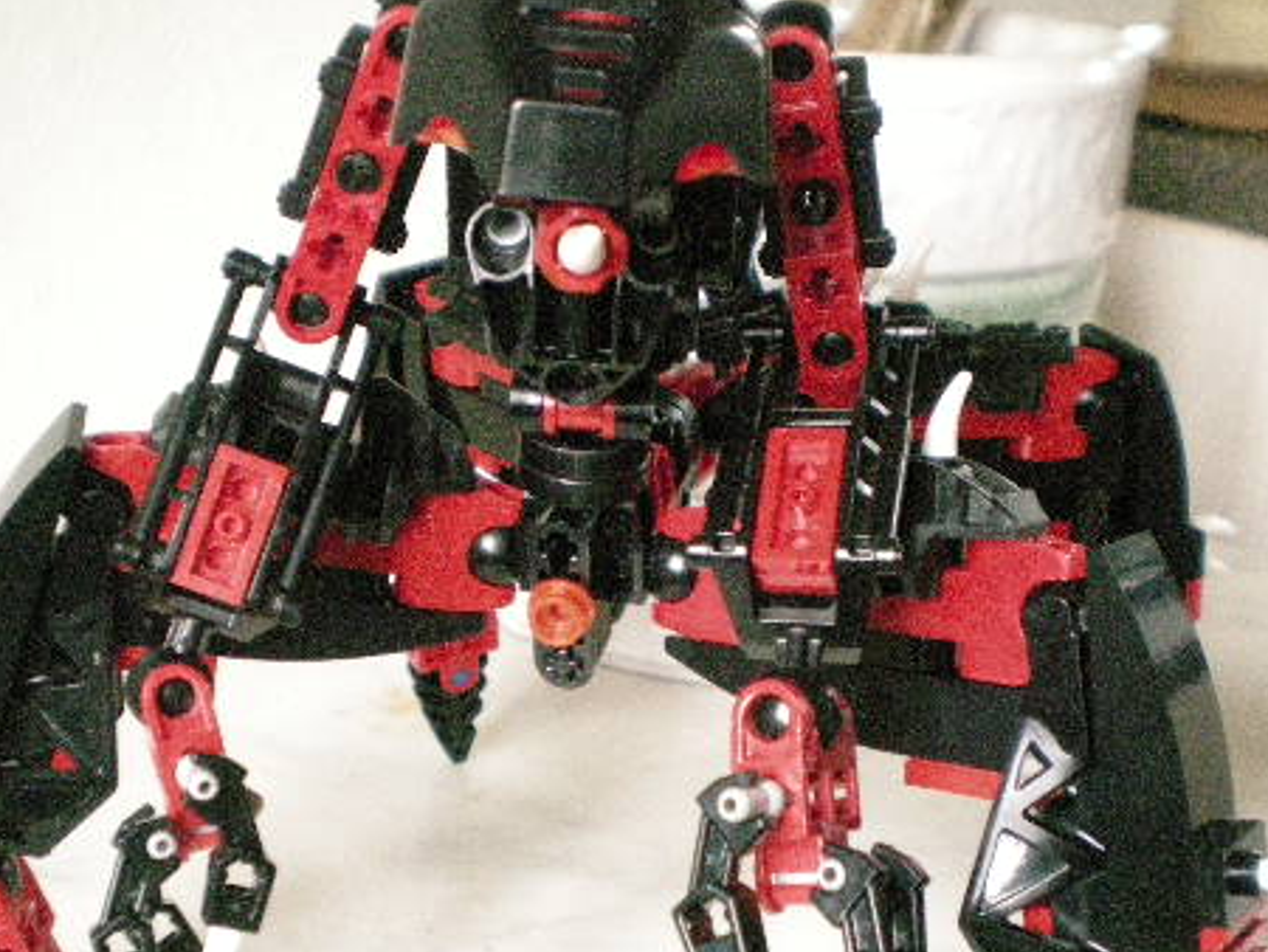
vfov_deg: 27.0
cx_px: 524
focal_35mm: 54
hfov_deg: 35.4
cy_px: 597
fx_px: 1979
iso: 1000
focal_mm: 6.3
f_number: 3.1
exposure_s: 1/76.8
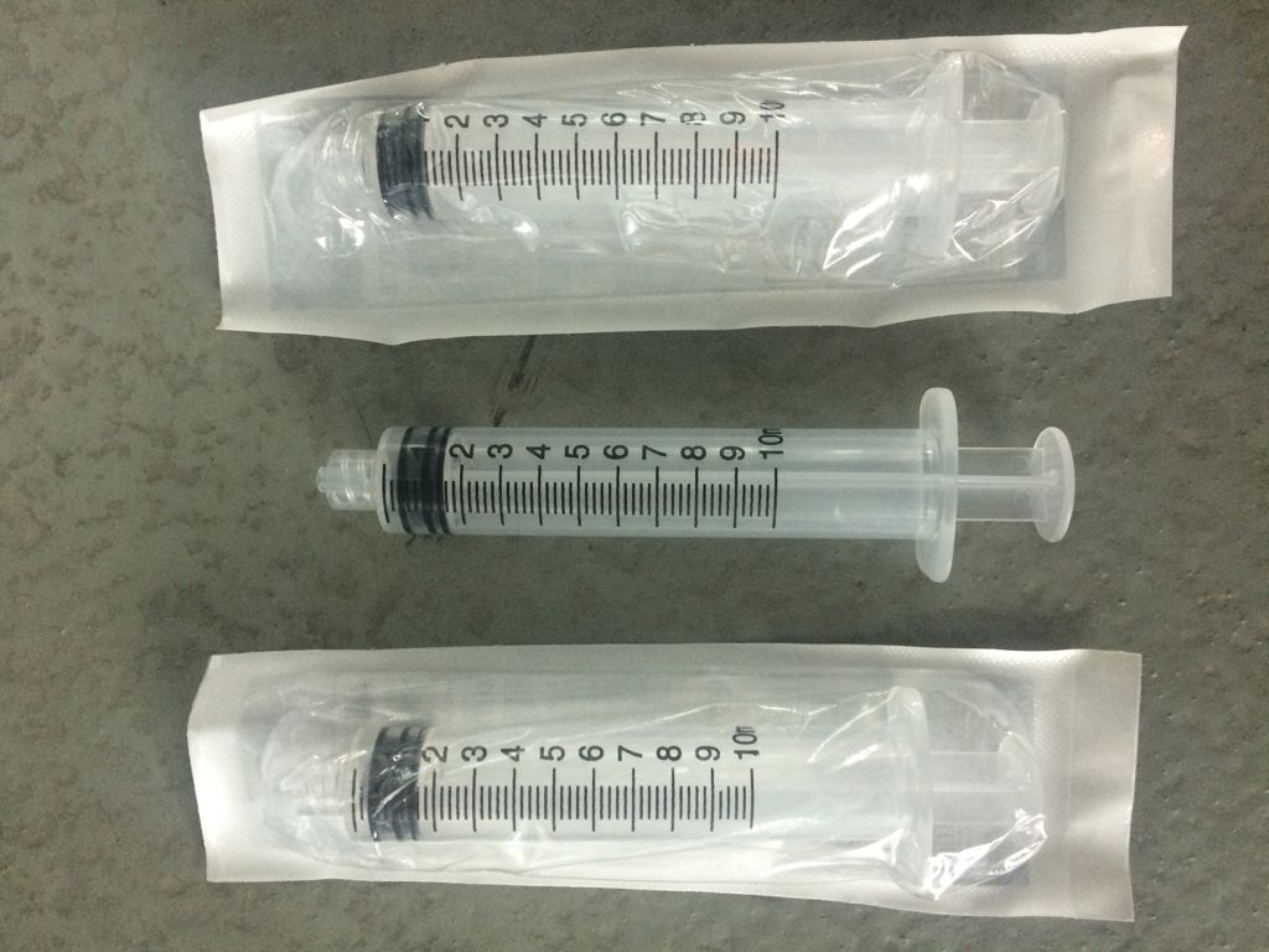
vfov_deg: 48.2
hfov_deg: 61.7
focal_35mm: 29
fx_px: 1063
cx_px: 634
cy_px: 476
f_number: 2.2
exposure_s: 1/33
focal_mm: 4.15
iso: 200
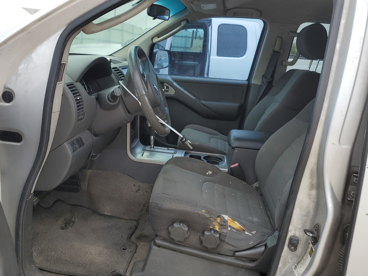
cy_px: 127
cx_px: 172
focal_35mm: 30
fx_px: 319
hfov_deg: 59.9
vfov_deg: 46.8
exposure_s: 1/909
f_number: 1.5
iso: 50
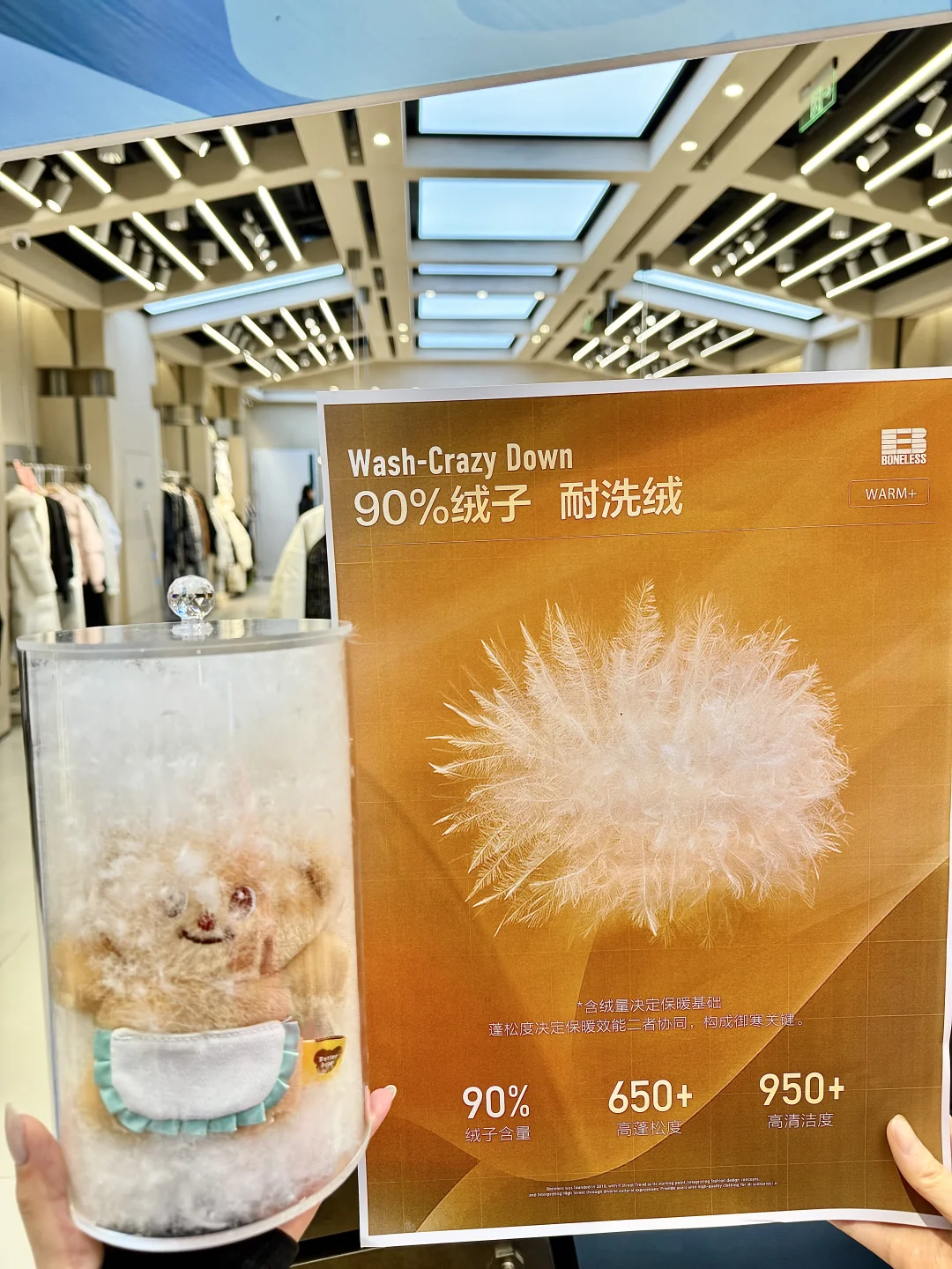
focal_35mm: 24
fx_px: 880
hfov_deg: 56.8
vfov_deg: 71.6
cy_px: 634
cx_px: 476
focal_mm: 6.76
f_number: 1.78
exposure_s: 1/100
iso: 125
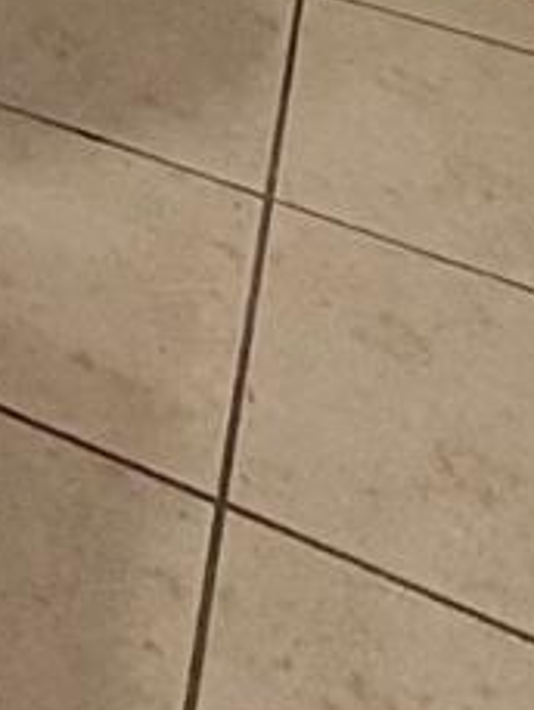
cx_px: -764
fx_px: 1932
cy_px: -1234
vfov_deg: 12.6
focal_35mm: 94
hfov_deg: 12.3
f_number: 2.2
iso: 200
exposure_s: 1/120
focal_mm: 2.22
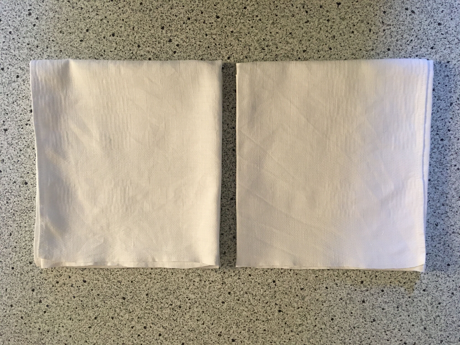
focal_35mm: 29
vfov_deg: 48.2
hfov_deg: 61.7
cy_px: 172
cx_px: 230
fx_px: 385
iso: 200
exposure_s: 1/33
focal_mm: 4.15
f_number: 2.2
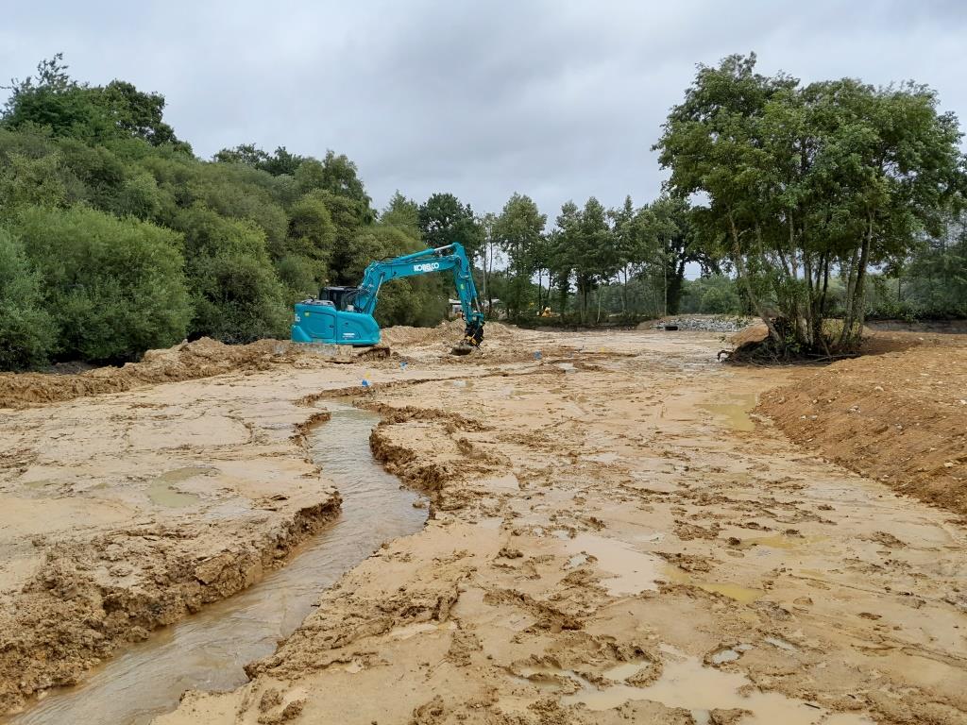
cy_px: 362
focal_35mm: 26
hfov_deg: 67.3
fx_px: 726
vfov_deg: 53.1
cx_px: 484
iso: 40
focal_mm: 4
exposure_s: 1/1383
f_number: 1.8
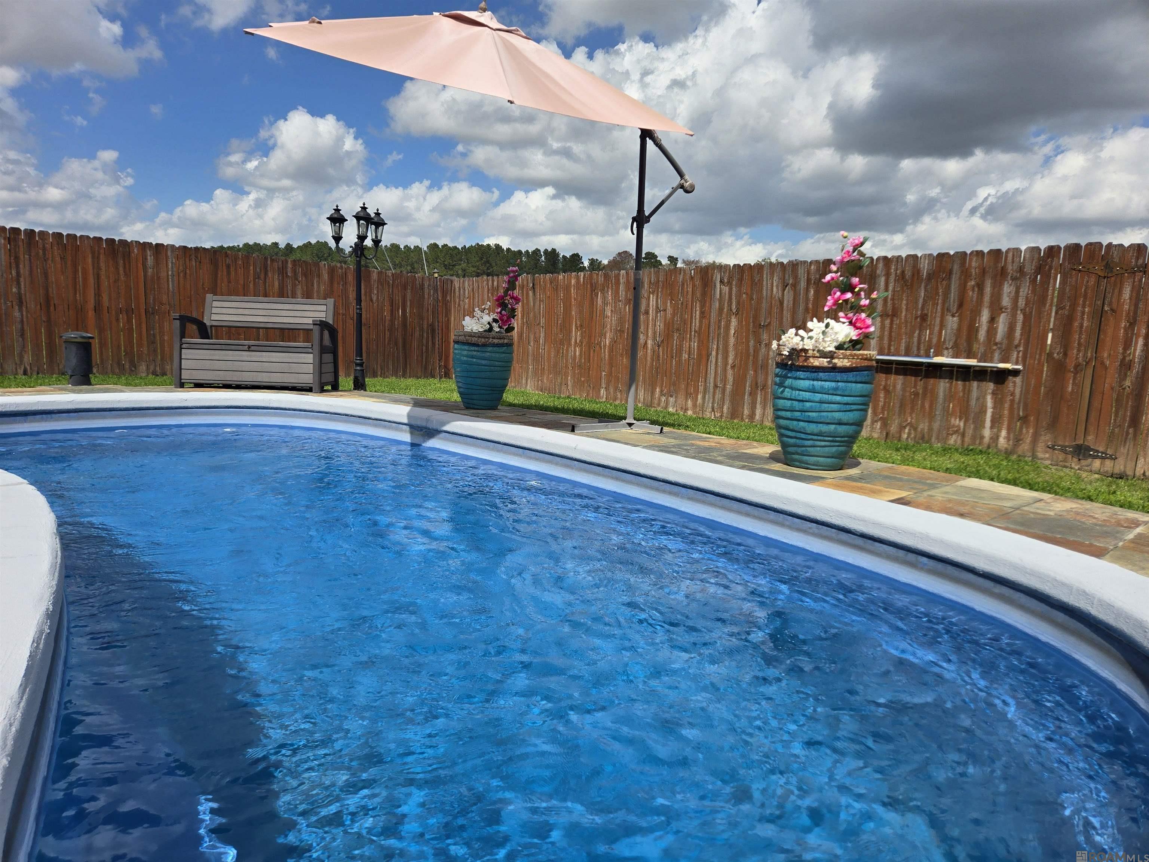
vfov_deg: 58.9
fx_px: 763
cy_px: 431
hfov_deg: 73.9
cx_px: 574
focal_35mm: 23
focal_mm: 5.4
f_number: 1.8
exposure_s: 1/3134
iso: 25
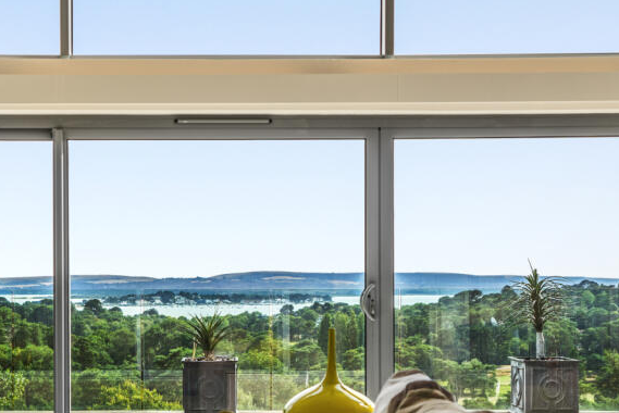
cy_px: 299
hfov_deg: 31.7
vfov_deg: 21.4
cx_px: 214
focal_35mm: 63
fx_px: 1084
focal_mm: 35
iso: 200
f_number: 2.8
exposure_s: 1/250
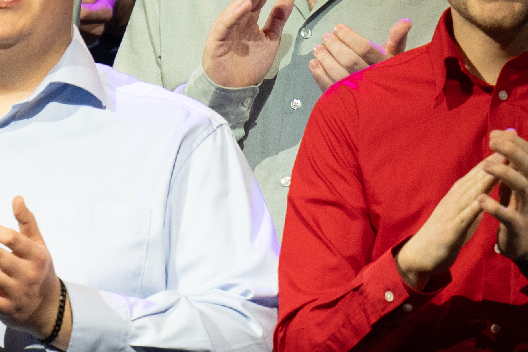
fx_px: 12892
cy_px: -26
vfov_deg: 1.6
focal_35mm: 879
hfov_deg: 2.3
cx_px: 234
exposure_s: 1/200
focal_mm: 140
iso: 1000
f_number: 3.5
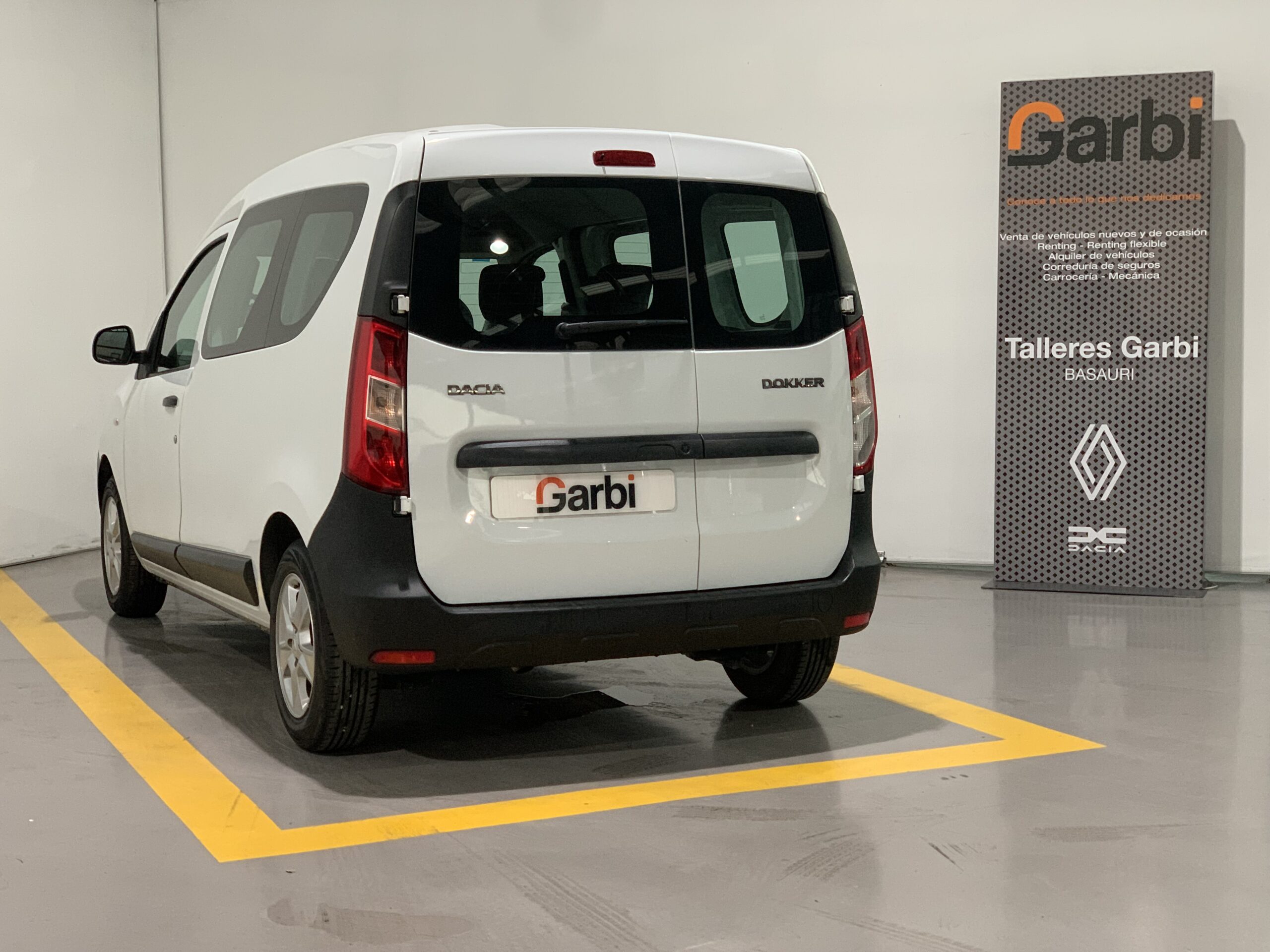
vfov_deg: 28.0
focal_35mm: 52
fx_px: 1908
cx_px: 635
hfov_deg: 36.8
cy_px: 476
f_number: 2.4
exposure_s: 1/60
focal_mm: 6
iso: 200
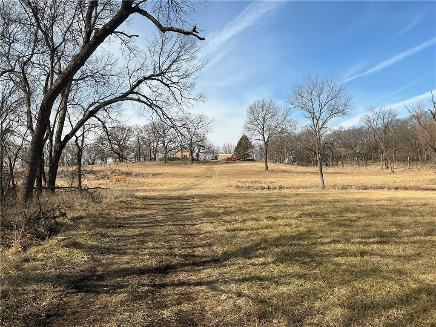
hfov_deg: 61.7
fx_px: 365
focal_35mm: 29
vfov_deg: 48.2
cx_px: 218
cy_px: 164
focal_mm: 3
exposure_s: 1/1675
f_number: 1.8
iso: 25
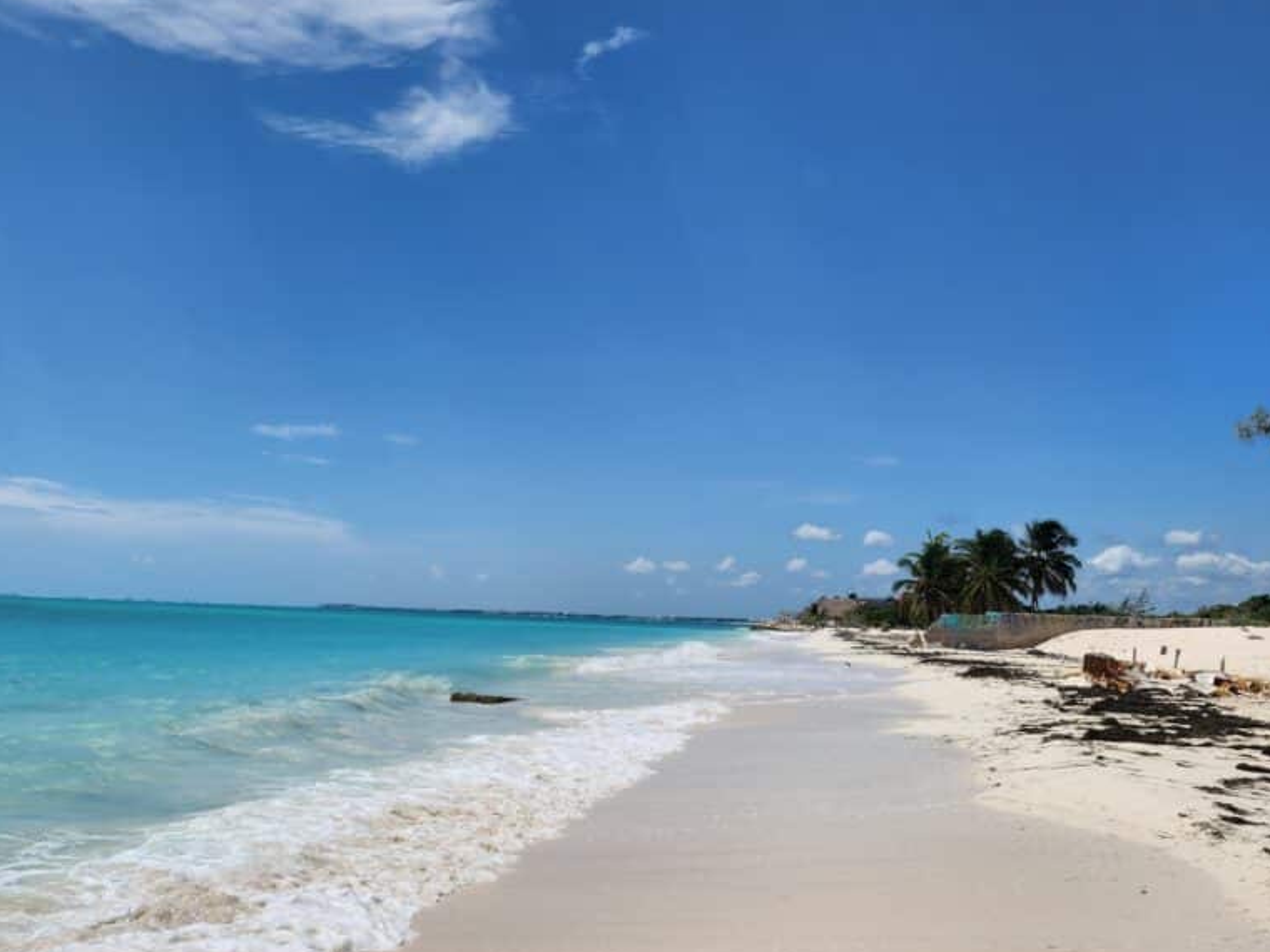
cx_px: 476
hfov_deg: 57.6
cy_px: 601
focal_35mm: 31
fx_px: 1137
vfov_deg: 45.0
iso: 12
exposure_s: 1/2760
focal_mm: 6.4
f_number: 1.8
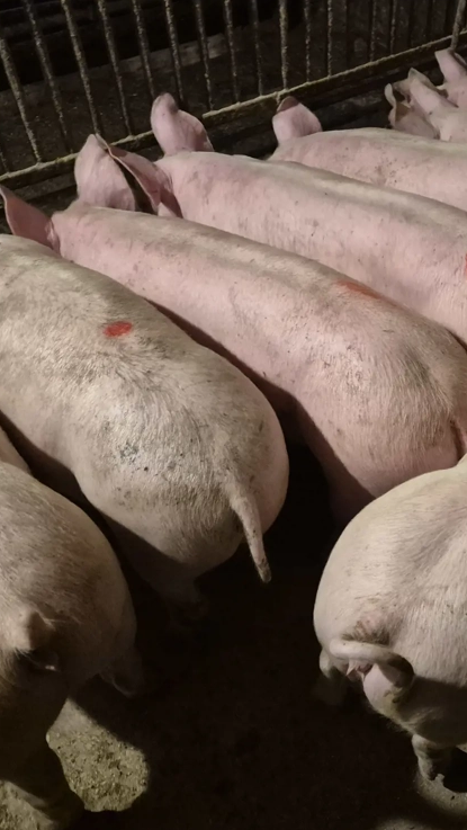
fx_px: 748
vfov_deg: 58.0
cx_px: 422
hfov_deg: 32.9
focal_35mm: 34
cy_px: 412
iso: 1600
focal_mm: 5.4
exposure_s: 1/100
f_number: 1.8
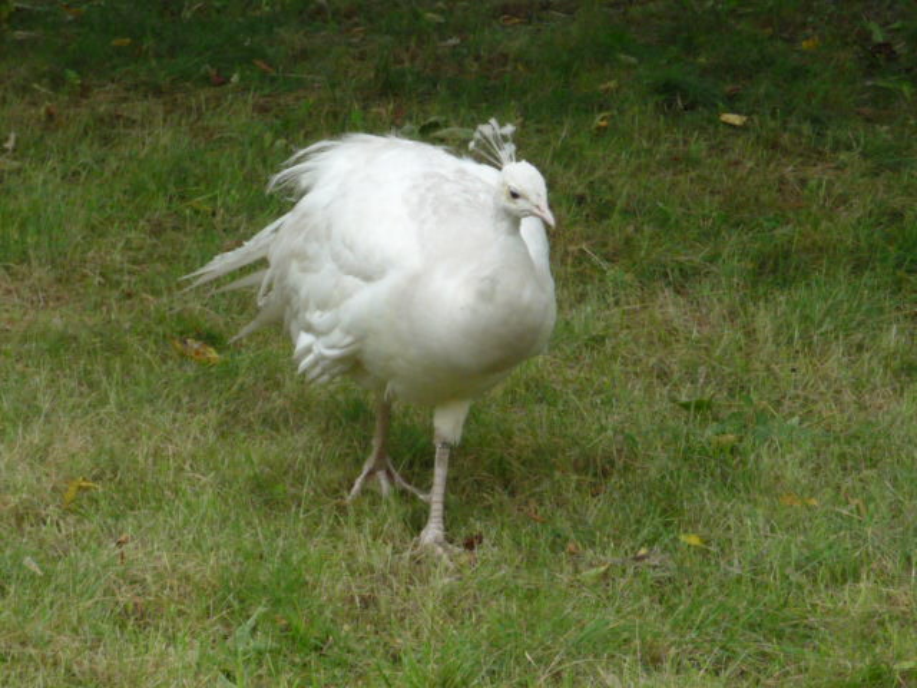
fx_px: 6543
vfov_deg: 6.0
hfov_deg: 8.0
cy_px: 344
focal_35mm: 247
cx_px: 458
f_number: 4.8
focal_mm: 25.2
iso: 200
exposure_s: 1/200
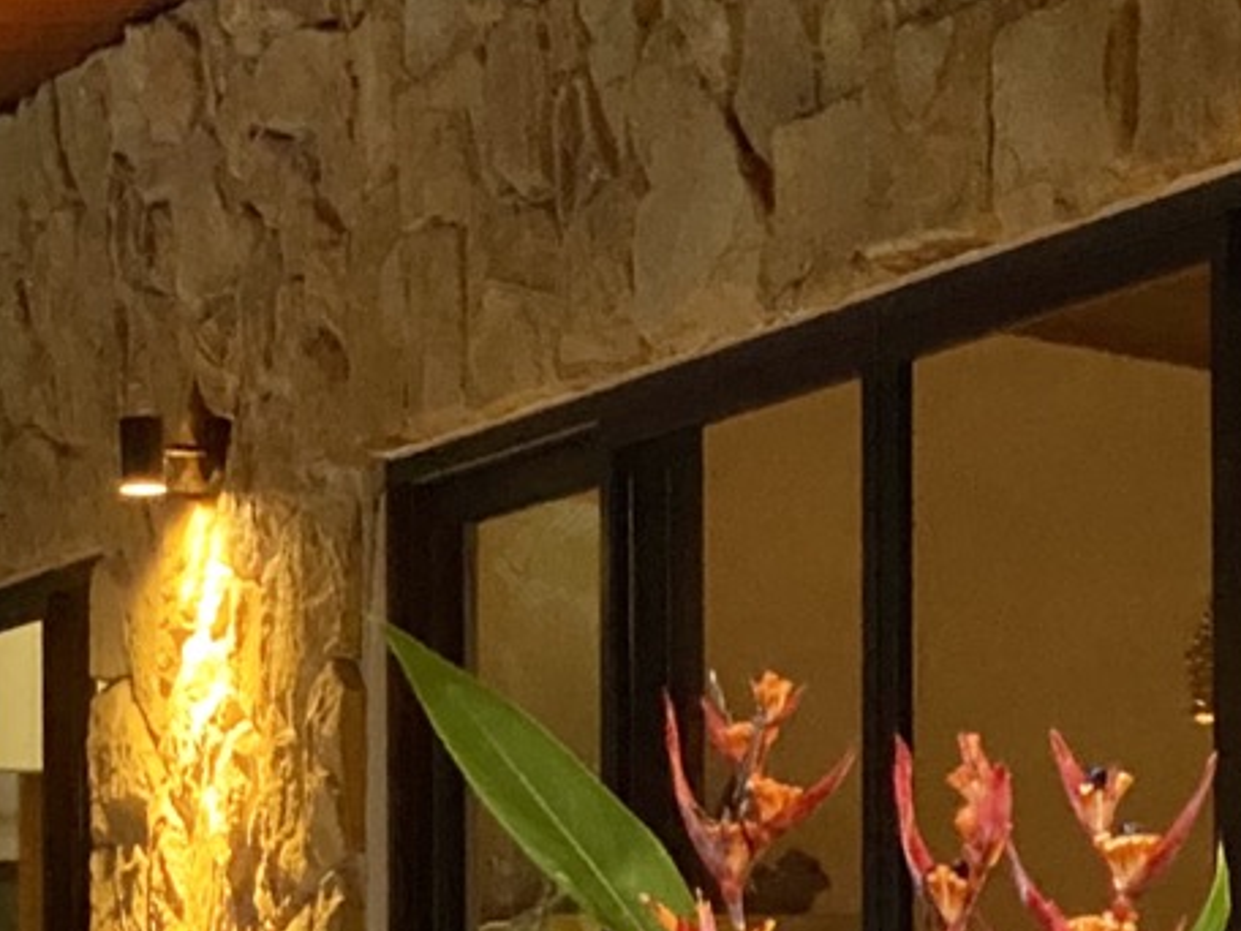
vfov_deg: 8.3
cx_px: 1053
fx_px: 6381
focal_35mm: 178
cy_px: 975
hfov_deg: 11.1
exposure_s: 1/30
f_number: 2
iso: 640
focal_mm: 6
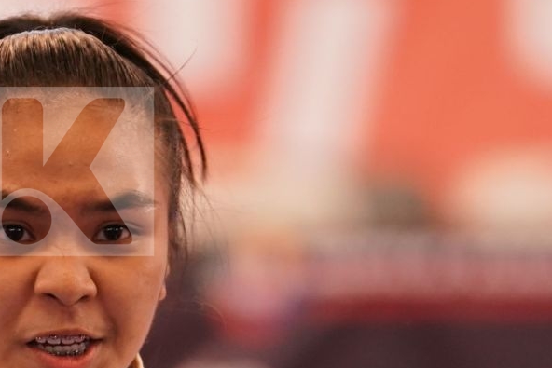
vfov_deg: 1.5
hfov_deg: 2.3
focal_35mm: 912
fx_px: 13987
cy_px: 501
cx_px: 67
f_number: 2.8
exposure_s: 1/500
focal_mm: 200
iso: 1250
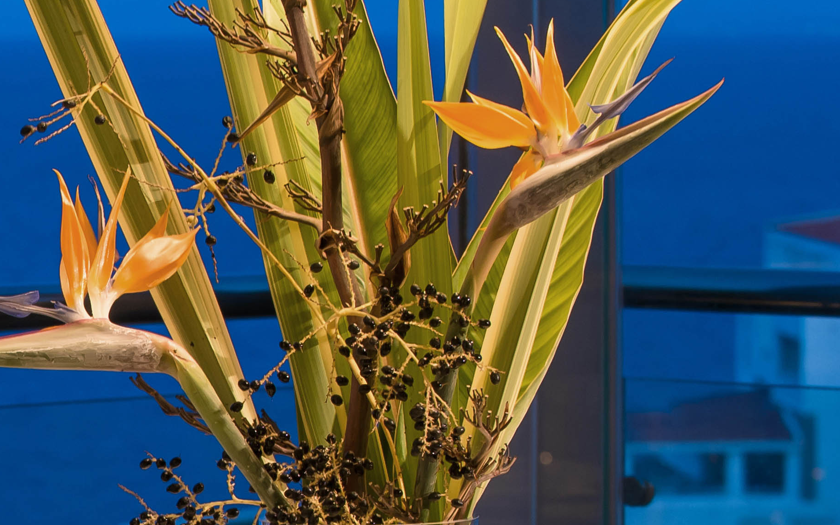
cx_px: -325
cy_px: 597
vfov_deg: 4.8
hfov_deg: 7.5
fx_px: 6295
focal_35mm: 275
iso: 400
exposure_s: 1/3
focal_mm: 82
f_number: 9
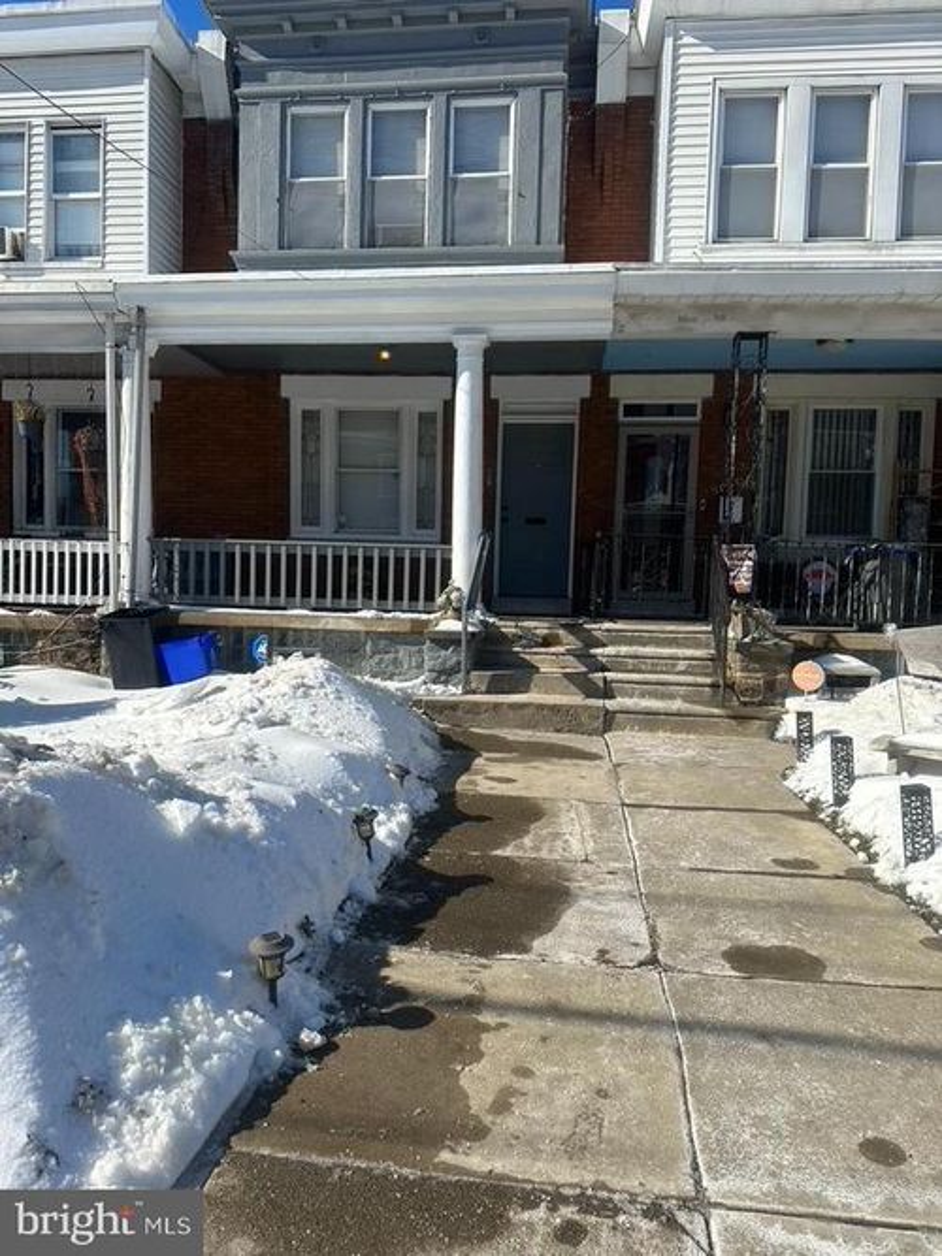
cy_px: 628
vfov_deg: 71.6
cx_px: 471
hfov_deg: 56.8
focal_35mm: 24
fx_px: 871
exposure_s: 1/6623
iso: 80
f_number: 1.78
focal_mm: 6.86
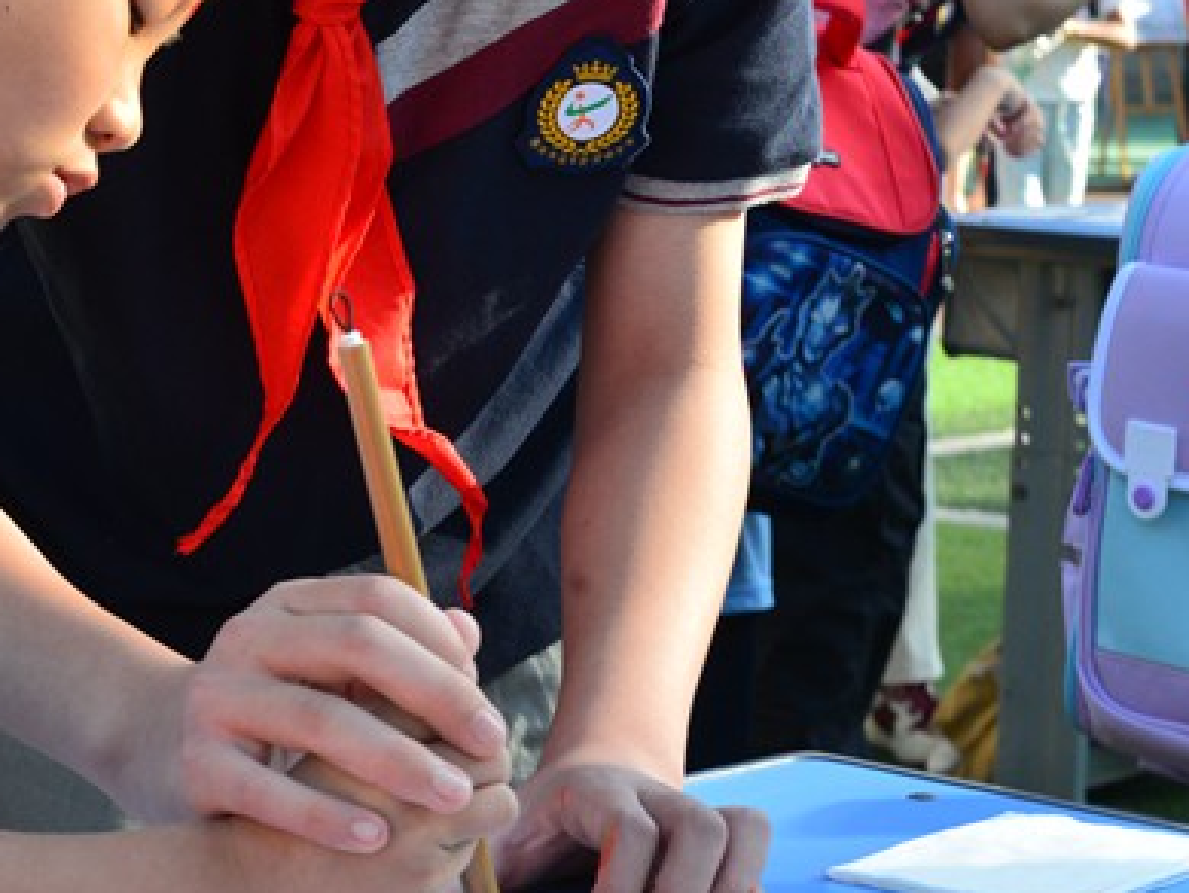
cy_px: 320
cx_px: 140
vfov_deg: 14.0
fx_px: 3643
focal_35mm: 106
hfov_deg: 18.3
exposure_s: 1/320
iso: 1000
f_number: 8
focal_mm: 50
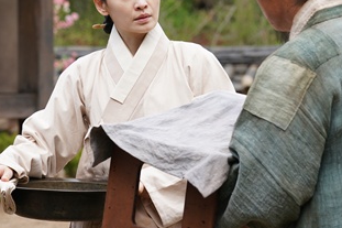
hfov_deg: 10.7
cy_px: 112
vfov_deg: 7.1
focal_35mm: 193
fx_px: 1832
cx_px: 155
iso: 800
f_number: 6.3
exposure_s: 1/400
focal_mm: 109
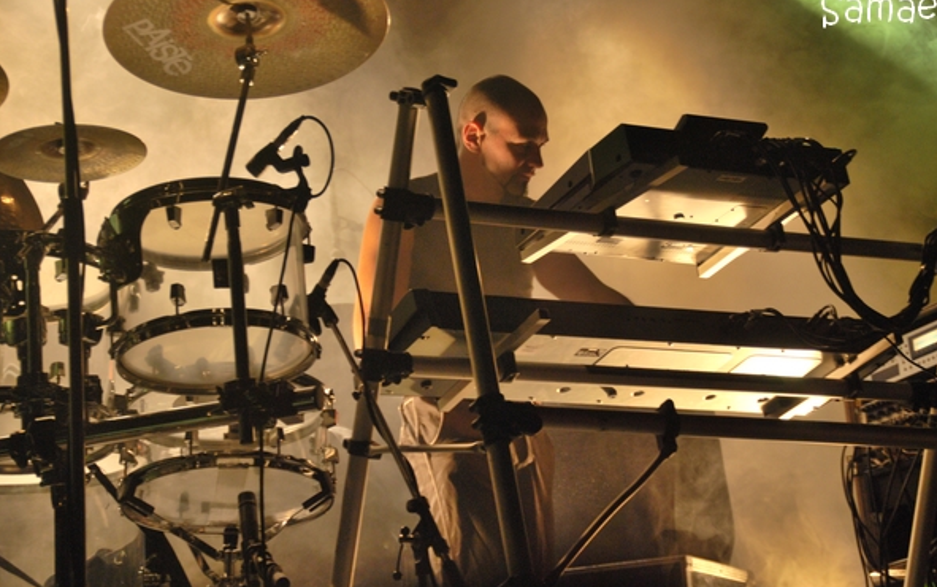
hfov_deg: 23.8
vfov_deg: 15.0
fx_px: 2223
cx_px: 474
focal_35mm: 87
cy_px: 305
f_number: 5
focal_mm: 56
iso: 400
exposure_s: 1/50
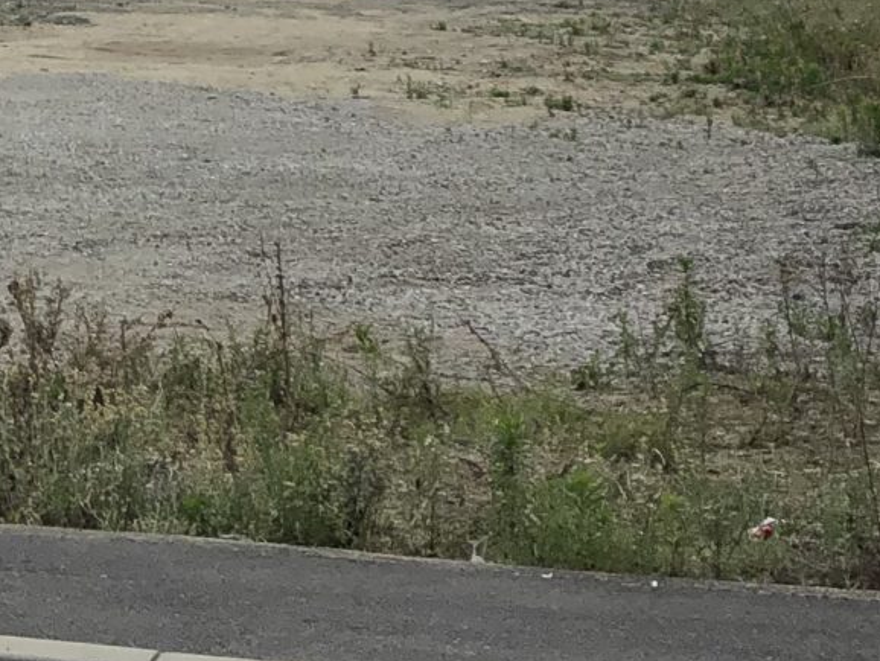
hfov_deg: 15.4
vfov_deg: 11.3
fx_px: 3154
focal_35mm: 124
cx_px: -134
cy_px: -455
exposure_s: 1/923
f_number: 1.8
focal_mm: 3.99
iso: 20
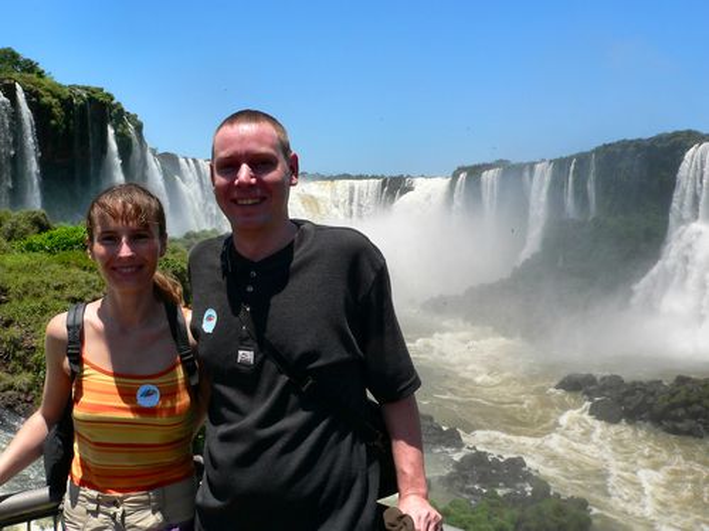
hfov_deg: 51.4
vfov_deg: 39.7
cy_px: 266
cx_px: 354
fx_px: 737
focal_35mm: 36
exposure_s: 1/500
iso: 80
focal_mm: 6
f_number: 5.2
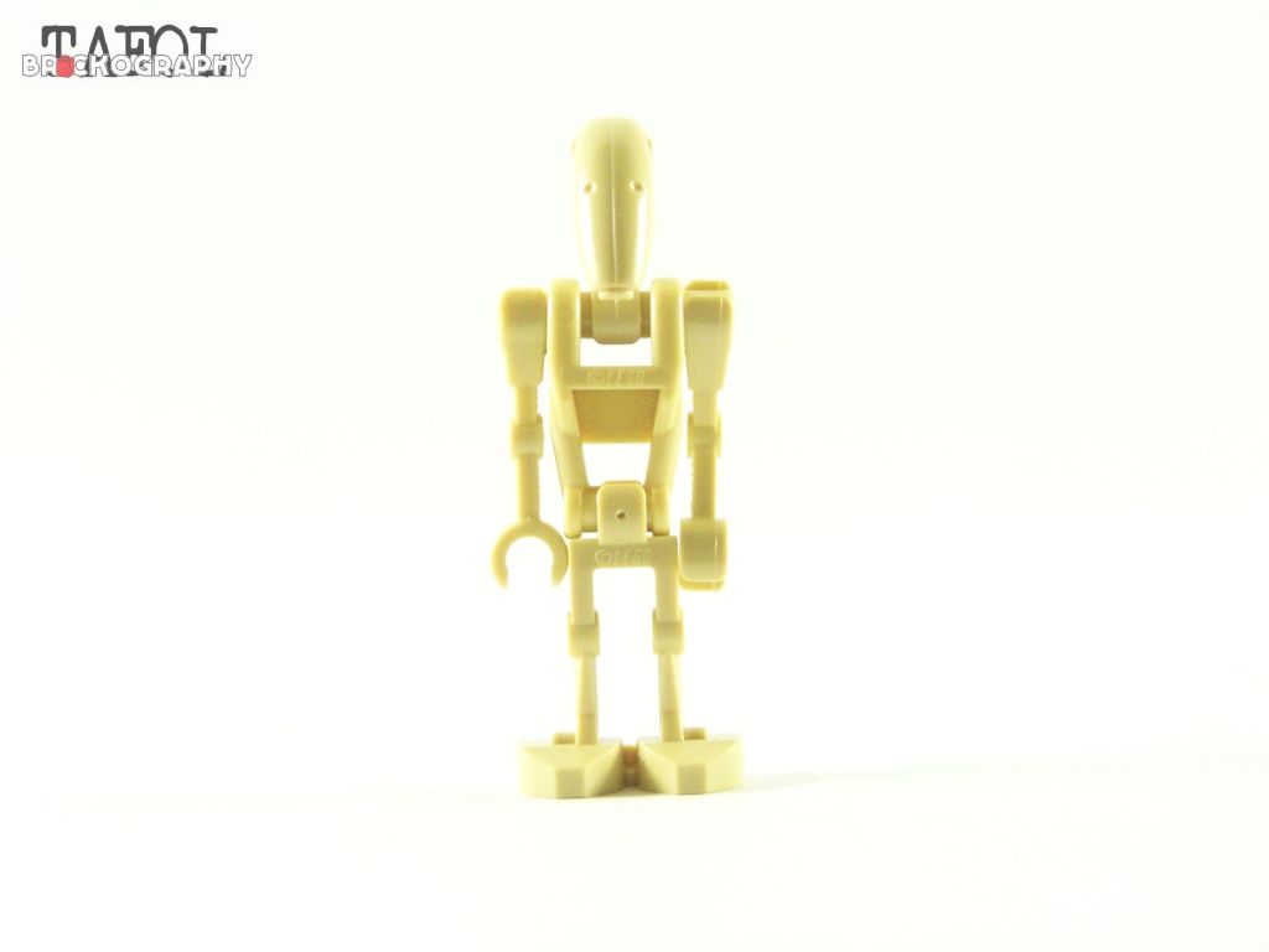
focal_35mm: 94
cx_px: 634
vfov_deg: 15.7
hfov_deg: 20.9
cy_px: 476
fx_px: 3446
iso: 400
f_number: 4
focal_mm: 15.6
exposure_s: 1/60
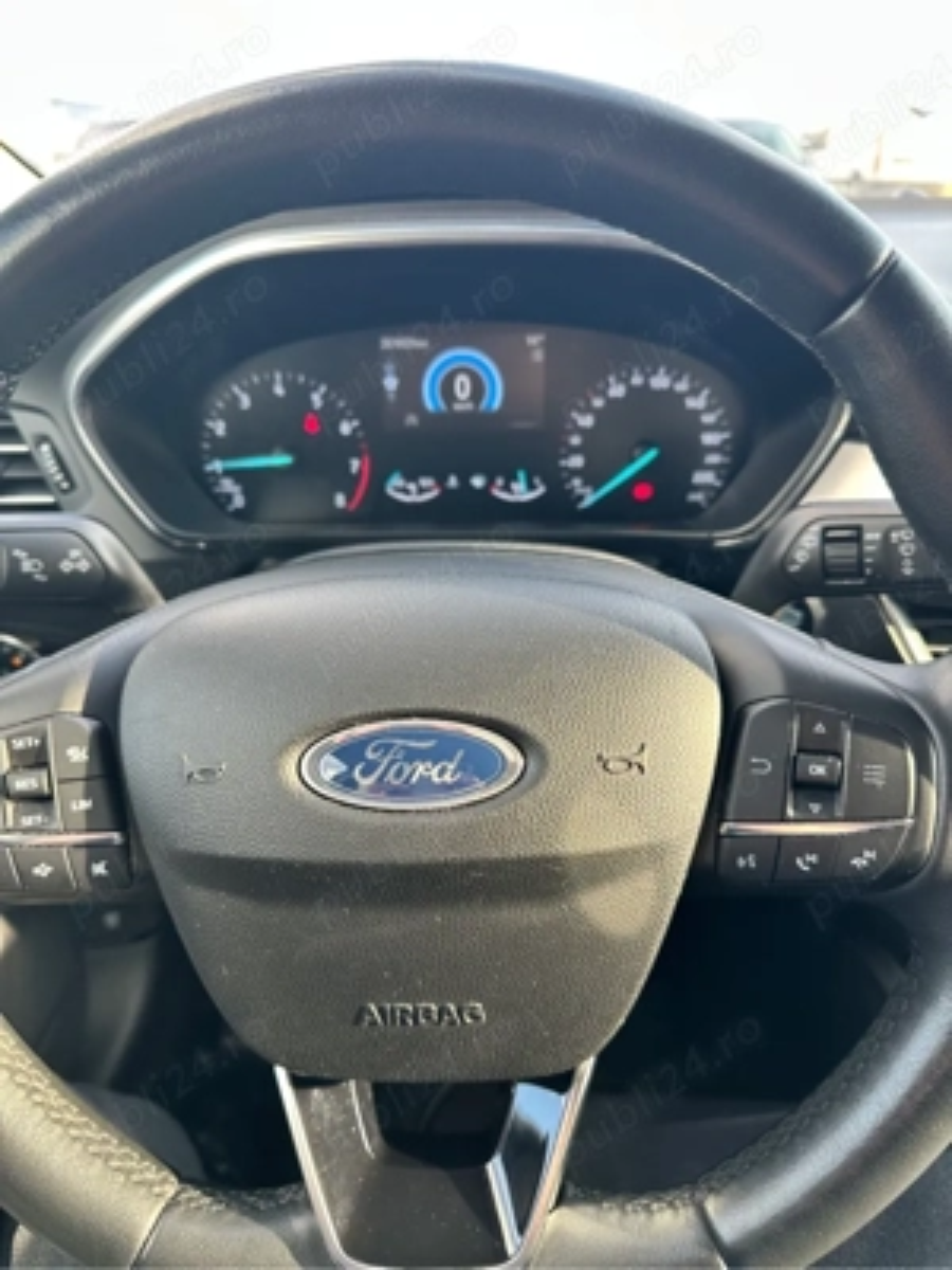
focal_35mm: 24
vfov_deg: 71.6
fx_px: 880
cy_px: 635
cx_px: 476
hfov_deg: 56.8
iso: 100
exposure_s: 1/121
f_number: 1.78
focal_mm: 6.86
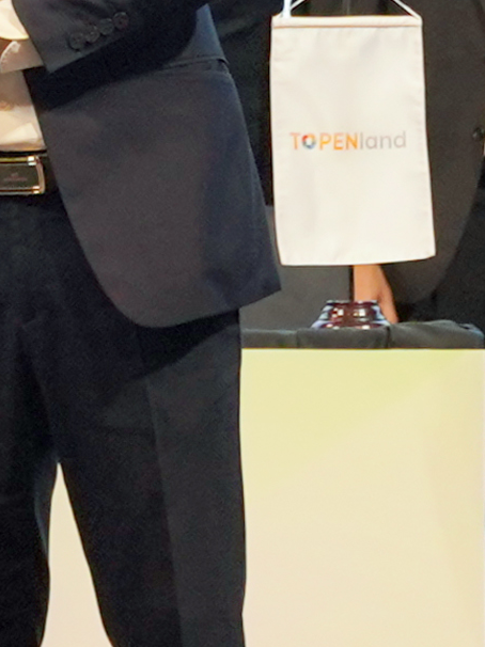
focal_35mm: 300
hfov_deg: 4.9
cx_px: -303
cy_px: -246
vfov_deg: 6.5
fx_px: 5608
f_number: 3.2
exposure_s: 1/400
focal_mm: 32.2
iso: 1000
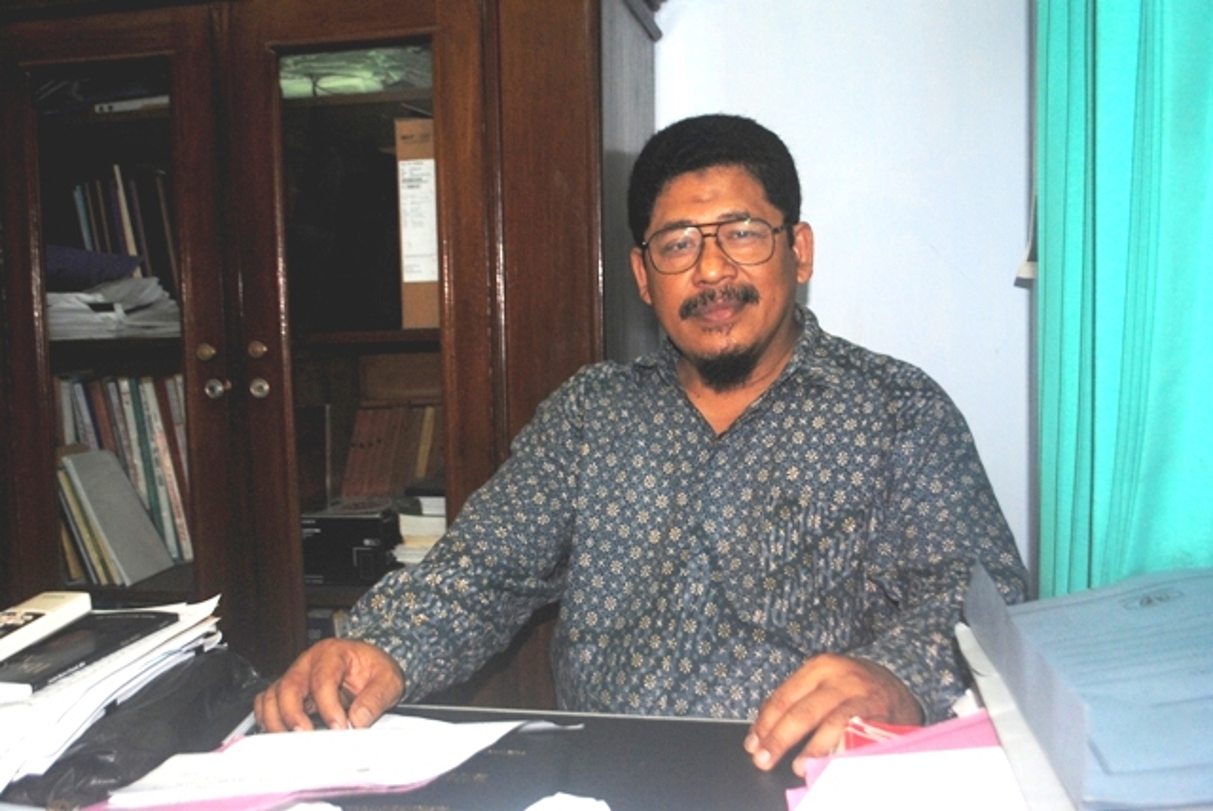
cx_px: 606
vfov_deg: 36.9
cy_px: 406
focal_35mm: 36
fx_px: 1214
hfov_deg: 53.1
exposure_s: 1/60
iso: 200
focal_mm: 24
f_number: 4
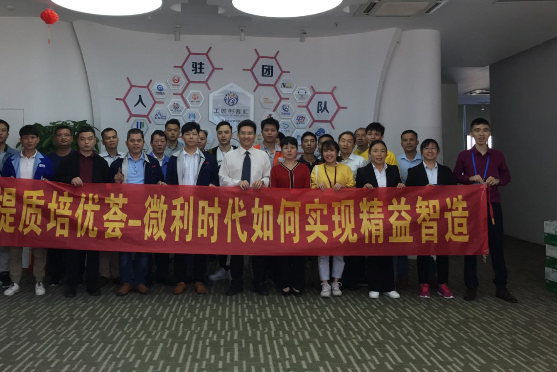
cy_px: 142
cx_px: 231
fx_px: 557
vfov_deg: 36.7
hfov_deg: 52.9
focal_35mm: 36
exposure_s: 1/33
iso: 40
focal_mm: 4.15
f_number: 2.2
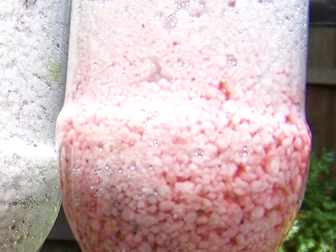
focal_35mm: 106
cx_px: -12
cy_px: 221
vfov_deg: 13.8
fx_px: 1029
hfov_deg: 18.0
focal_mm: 5.85
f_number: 2.8
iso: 100
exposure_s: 1/800
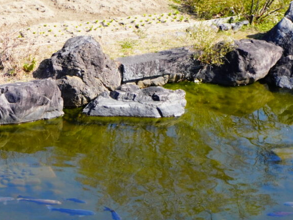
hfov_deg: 12.4
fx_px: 1346
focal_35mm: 159
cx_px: 57
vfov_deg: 9.3
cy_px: 180
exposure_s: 1/1600
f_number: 5.6
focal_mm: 50
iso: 800
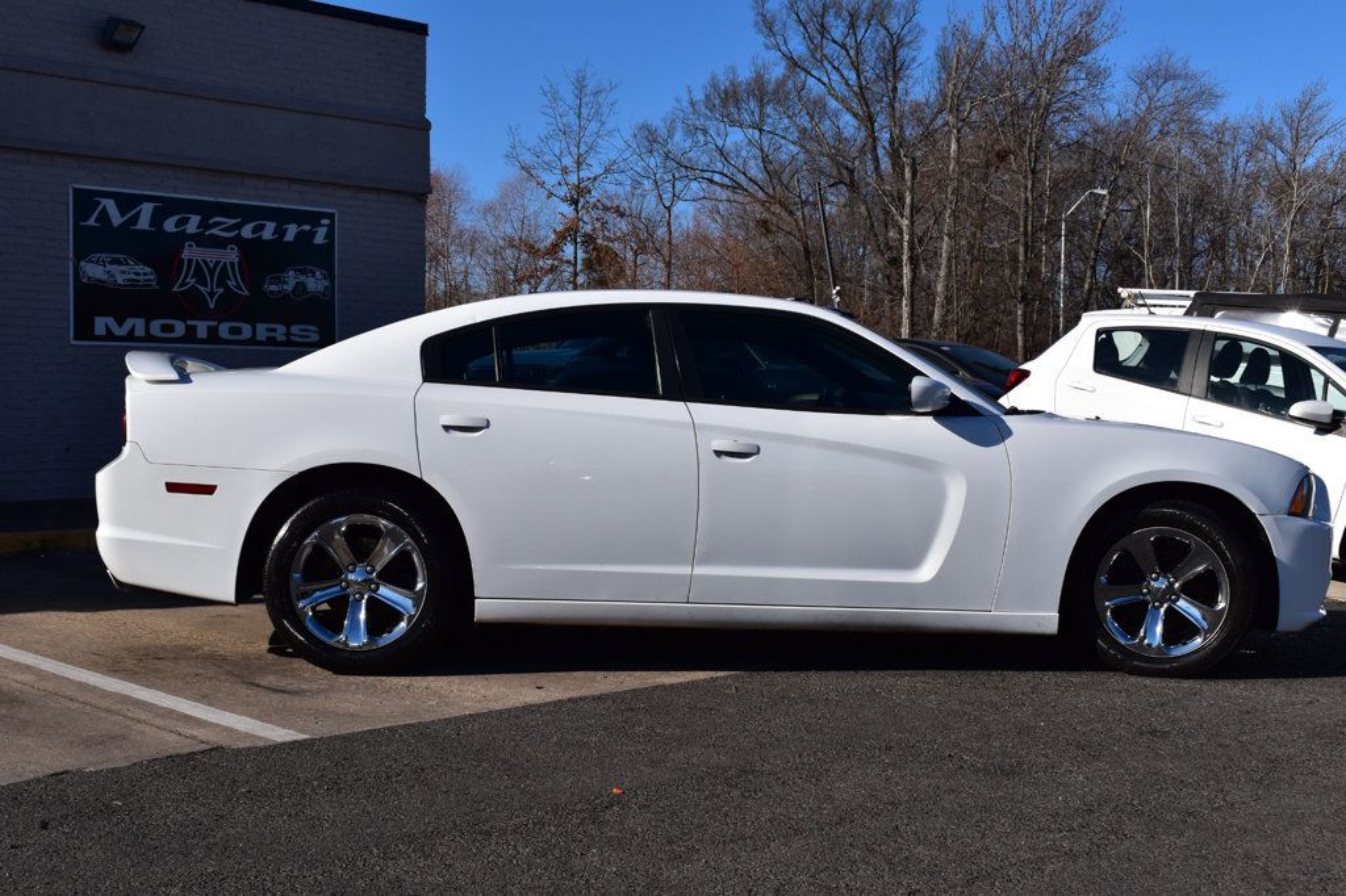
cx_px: 673
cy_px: 448
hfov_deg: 43.6
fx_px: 1682
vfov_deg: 29.8
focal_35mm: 45
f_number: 11
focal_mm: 30
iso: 200
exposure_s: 1/640
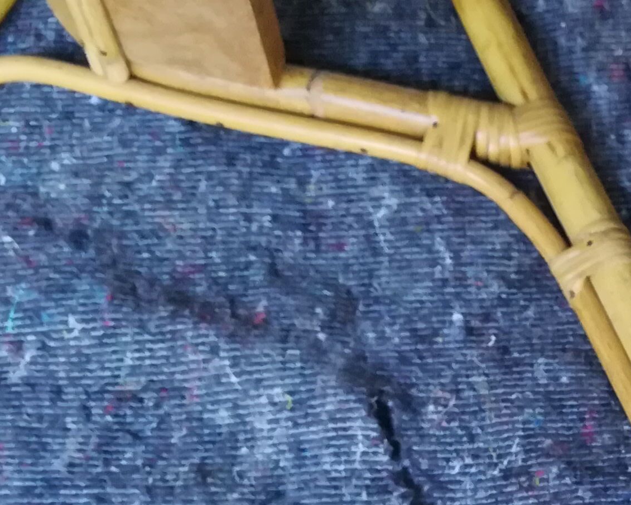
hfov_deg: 19.9
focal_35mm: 89
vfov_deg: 16.4
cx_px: 794
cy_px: 652
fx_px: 1662
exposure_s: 1/33.3
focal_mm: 3.83
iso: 200
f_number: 2.2
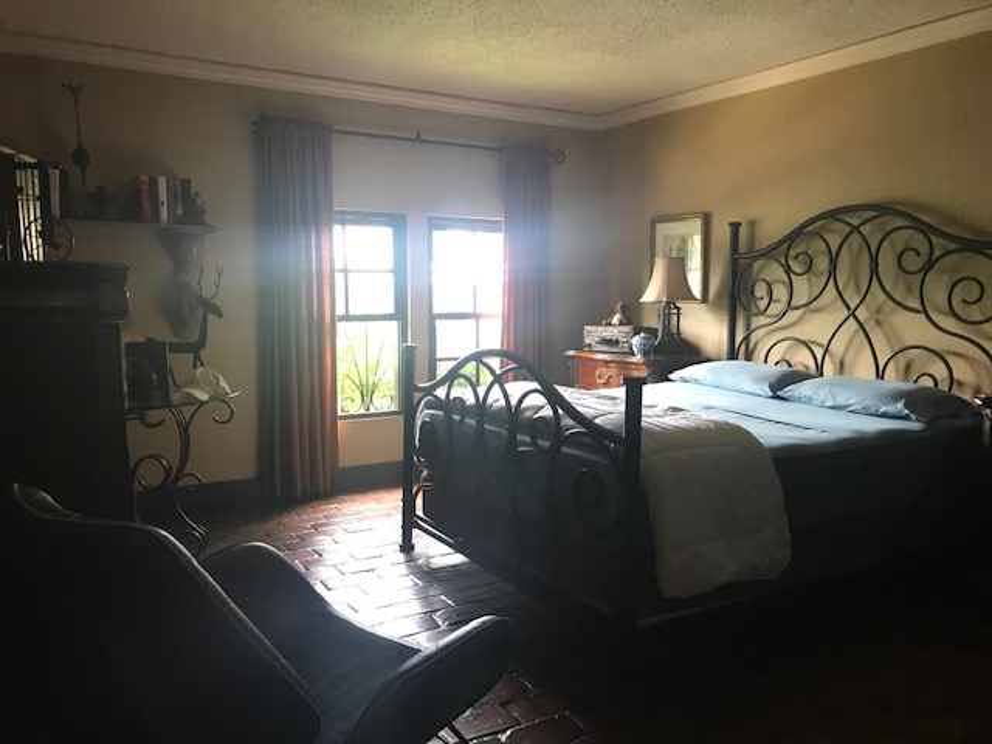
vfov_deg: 49.7
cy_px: 372
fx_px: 802
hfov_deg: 63.4
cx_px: 496
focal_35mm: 28
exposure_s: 1/15
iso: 80
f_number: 1.8
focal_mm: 3.99
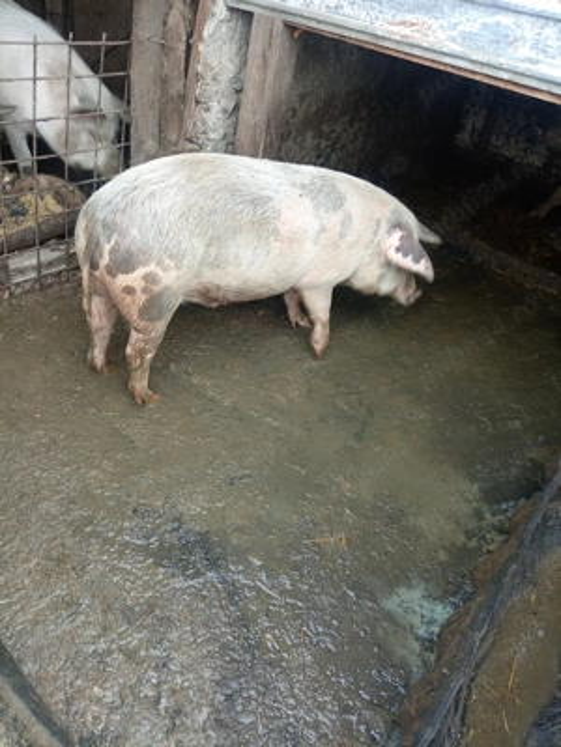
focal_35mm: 26
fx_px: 562
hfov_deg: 53.1
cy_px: 374
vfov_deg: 67.3
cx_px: 280
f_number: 1.8
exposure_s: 1/33.3
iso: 124
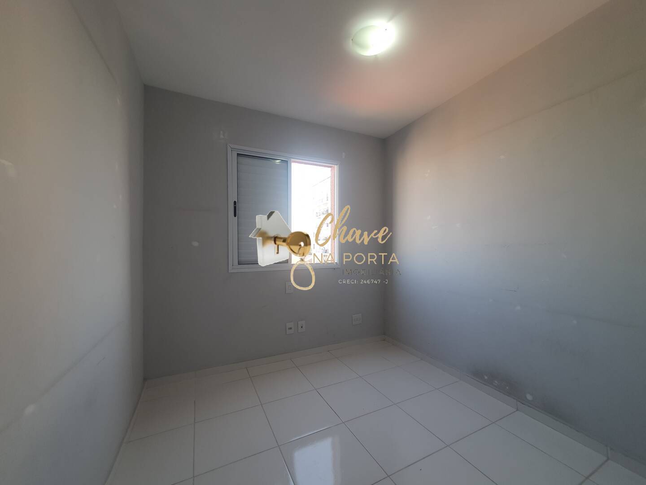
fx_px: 243
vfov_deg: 89.9
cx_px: 323
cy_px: 242
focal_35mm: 13
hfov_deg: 106.2
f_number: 2.2
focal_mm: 1.8
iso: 50
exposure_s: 1/60
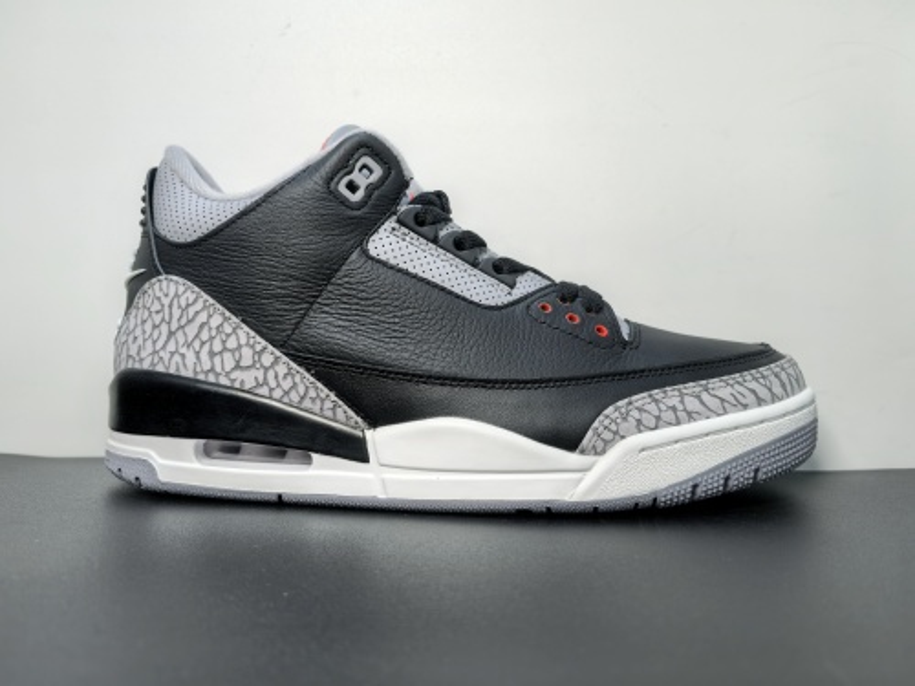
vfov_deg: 51.4
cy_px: 343
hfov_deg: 65.3
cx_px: 458
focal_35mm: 27
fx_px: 714
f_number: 2
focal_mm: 6.98
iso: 50
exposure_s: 1/349
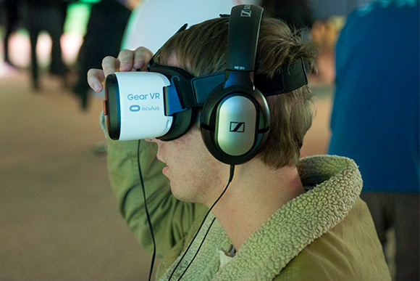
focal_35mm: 55
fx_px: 642
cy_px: 140
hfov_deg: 36.2
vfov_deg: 24.6
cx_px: 210
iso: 1250
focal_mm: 55
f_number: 2.8
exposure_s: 1/180
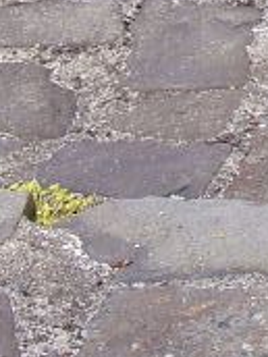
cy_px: -127
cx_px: 418
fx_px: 2157
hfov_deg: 7.0
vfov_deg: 9.3
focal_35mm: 209
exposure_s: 1/120
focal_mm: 9.29
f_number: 2.8
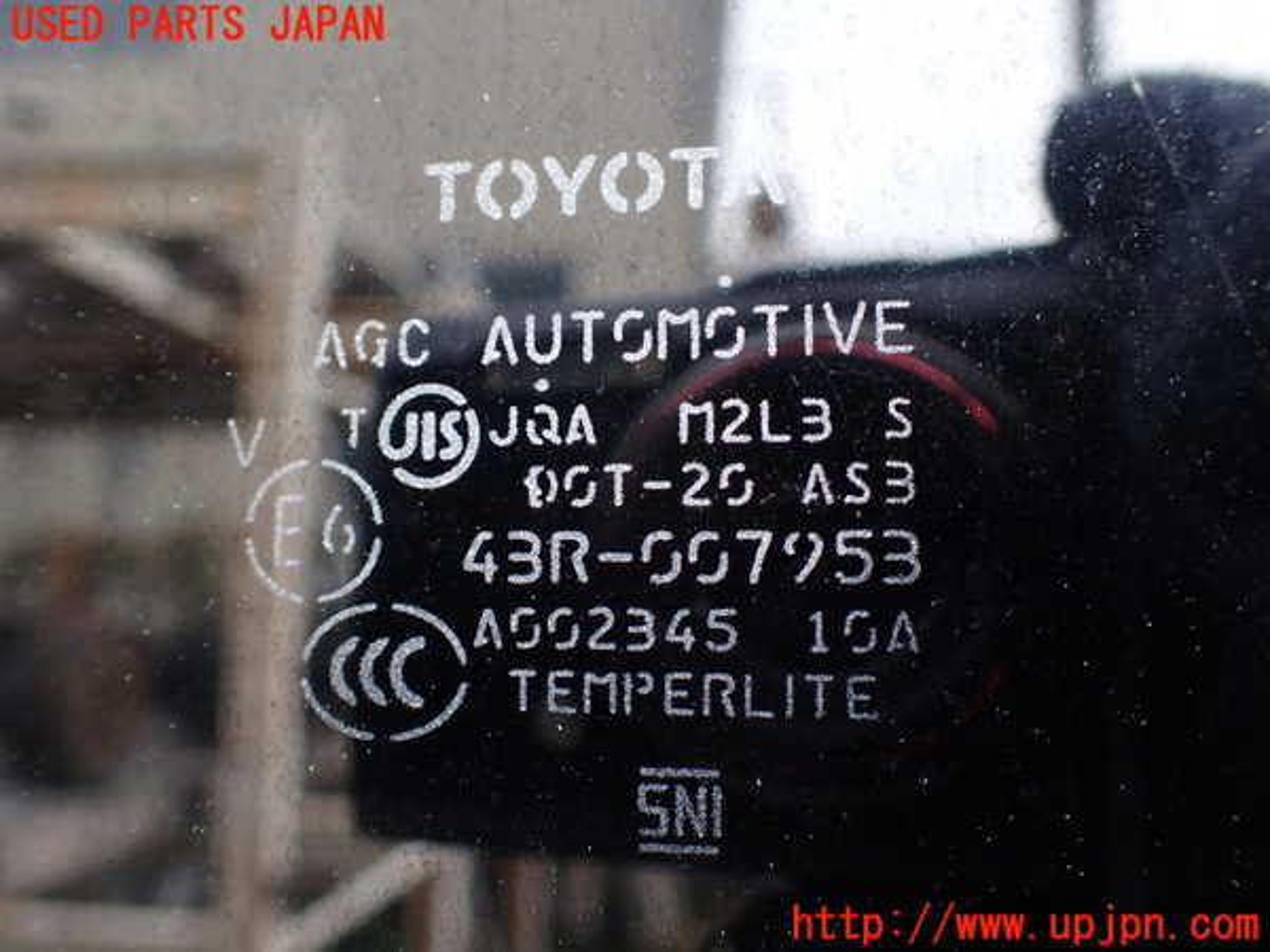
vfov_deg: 46.8
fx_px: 1101
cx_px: 635
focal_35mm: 30
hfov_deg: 60.0
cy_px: 476
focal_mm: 5.4
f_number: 2.3
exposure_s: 1/125
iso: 160
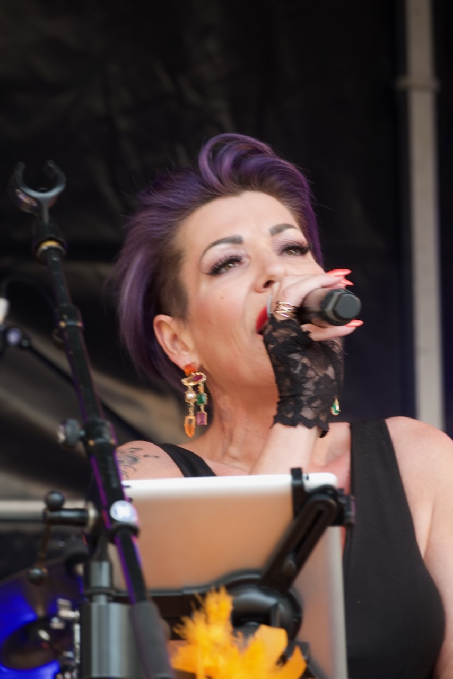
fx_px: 4037
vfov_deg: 9.6
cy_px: 340
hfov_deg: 6.4
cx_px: 226
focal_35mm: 214
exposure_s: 1/50
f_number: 4
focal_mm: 78.39
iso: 100
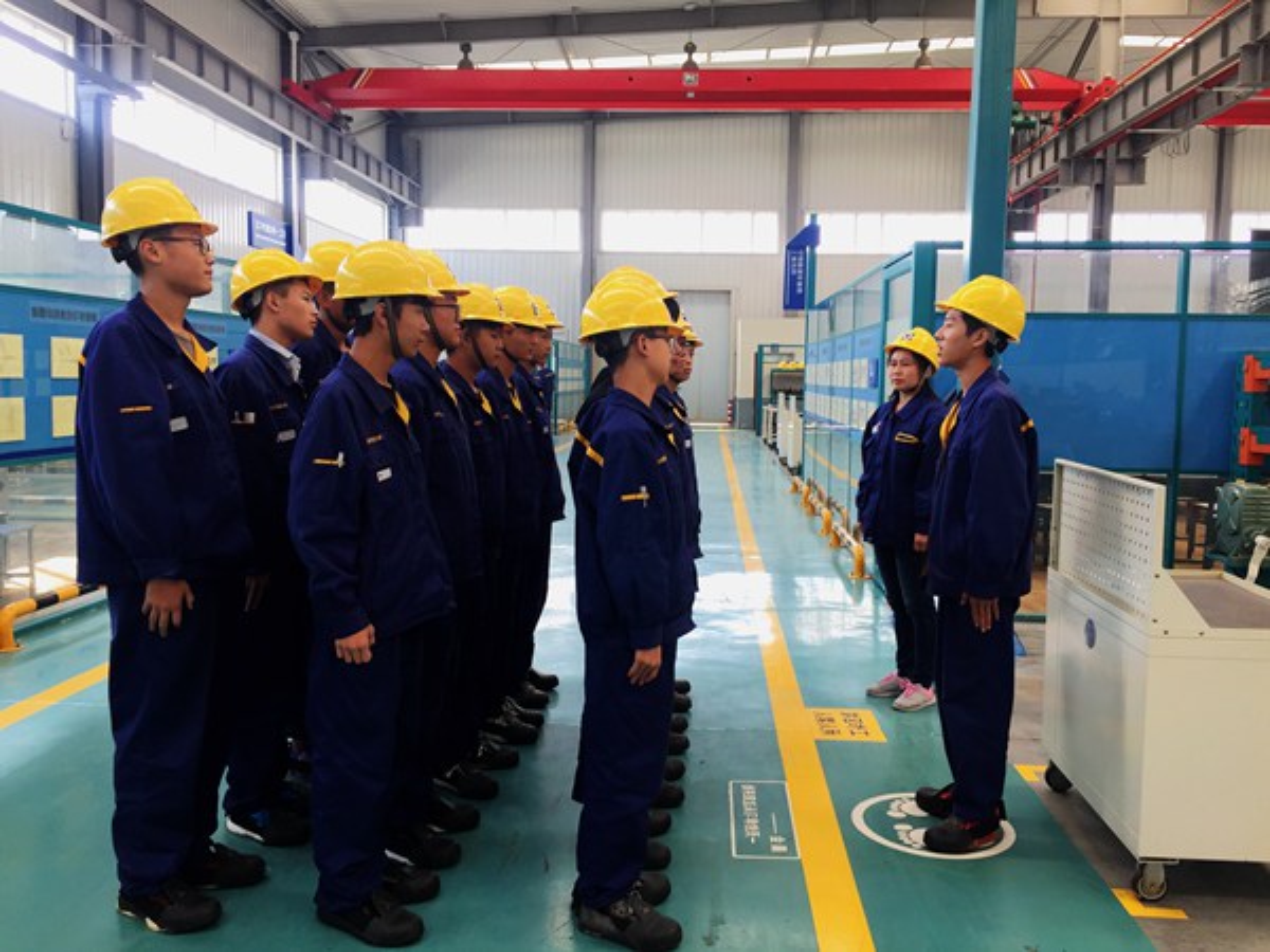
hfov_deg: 61.7
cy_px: 476
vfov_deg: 48.2
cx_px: 635
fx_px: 1064
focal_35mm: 29
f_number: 2.2
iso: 32
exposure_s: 1/101
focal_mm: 4.15
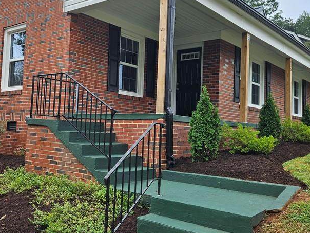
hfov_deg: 47.7
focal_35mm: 39
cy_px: 89
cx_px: 134
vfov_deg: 36.6
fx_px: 349
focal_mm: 5.4
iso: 25
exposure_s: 1/532
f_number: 1.8
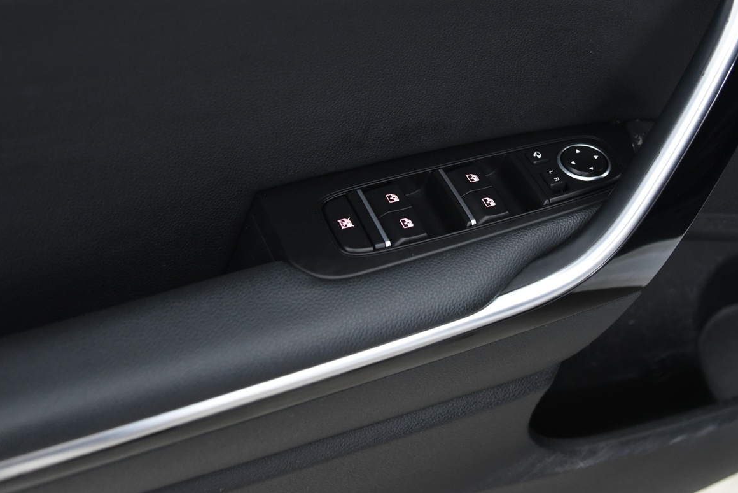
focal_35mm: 53
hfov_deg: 37.2
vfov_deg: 25.3
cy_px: 150
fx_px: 1087
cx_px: 481
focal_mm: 38
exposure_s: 1/30
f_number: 4
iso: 4000
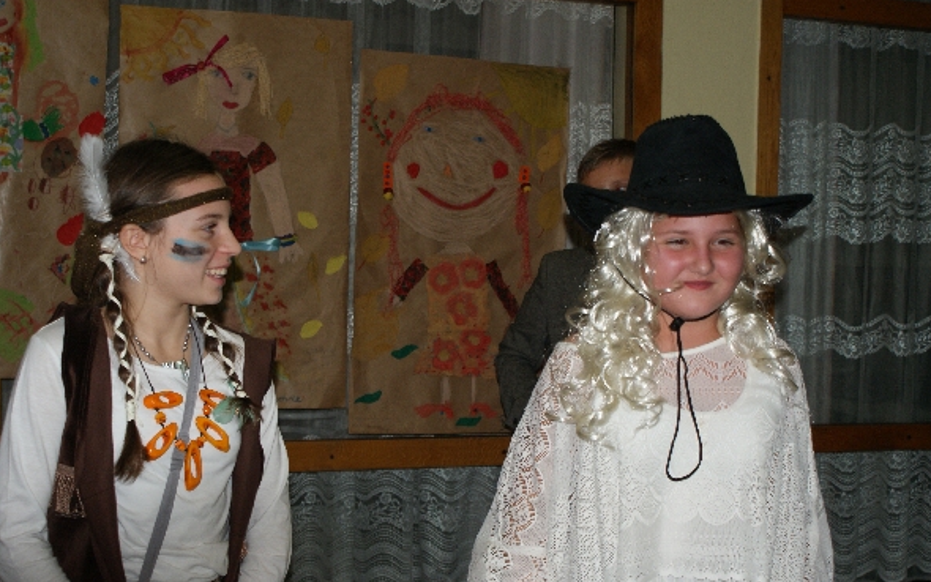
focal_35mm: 55
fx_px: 1384
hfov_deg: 37.2
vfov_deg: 23.8
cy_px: 303
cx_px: 472
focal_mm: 35
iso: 400
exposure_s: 1/60
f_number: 5.6
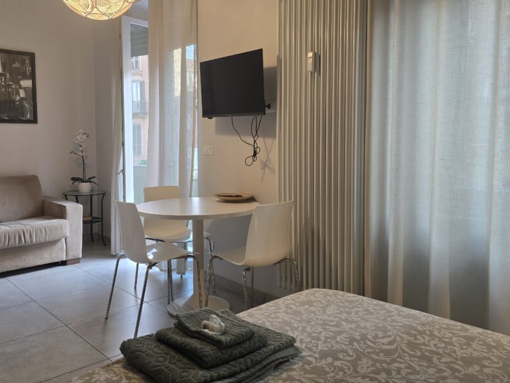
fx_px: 442
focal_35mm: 30
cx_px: 231
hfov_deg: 59.8
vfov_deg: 46.7
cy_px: 165
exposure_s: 1/100
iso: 80
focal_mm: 6.3
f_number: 1.7
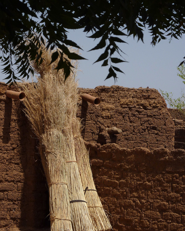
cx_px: 75
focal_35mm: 123
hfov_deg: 12.5
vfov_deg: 15.6
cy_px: 139
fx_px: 842
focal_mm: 15.8
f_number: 5.6
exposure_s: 1/1000
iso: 80
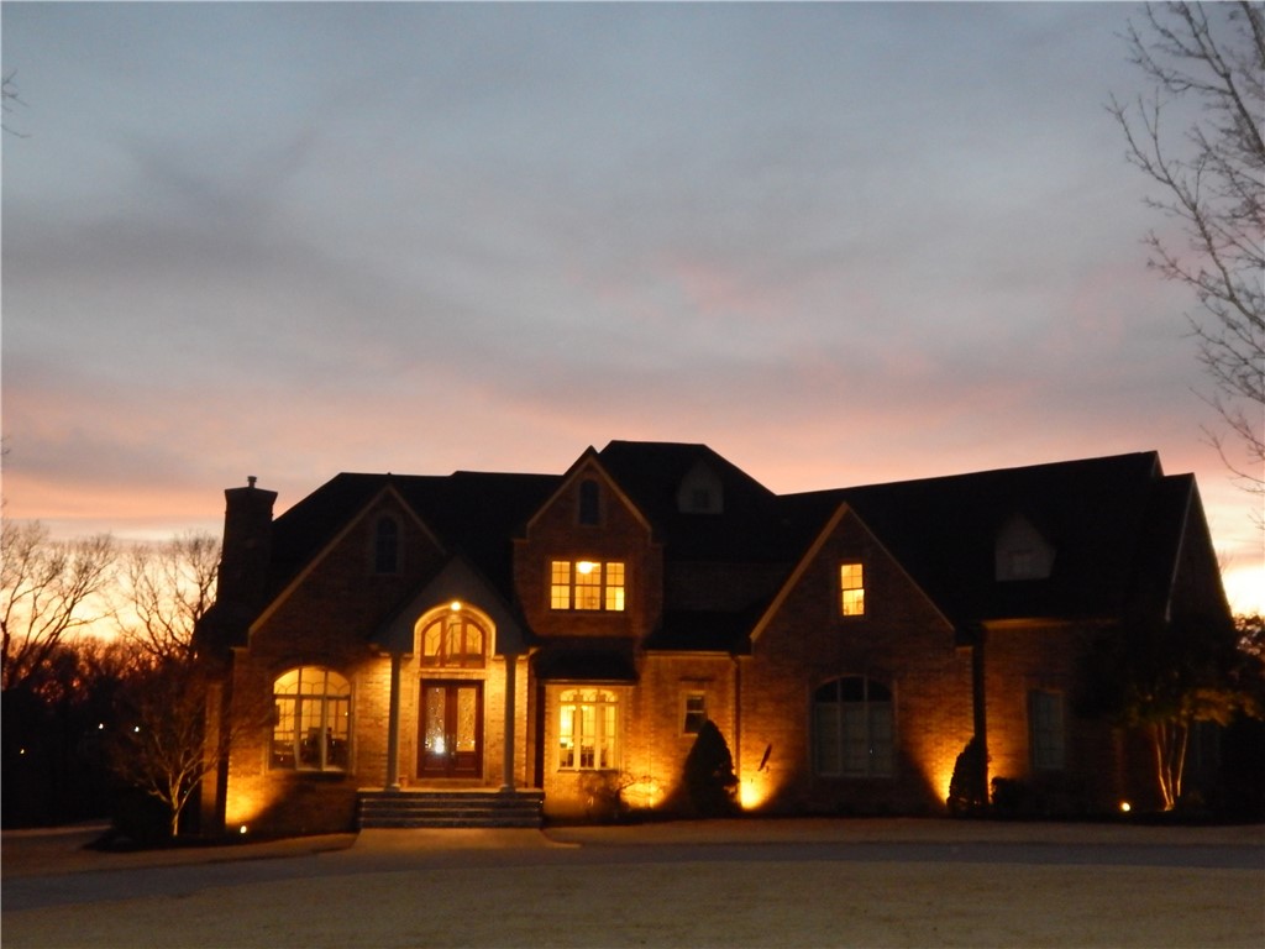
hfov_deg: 54.0
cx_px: 632
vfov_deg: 41.8
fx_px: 1242
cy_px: 474
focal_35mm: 34
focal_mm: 6.1
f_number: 3.3
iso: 1100
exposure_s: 1/30
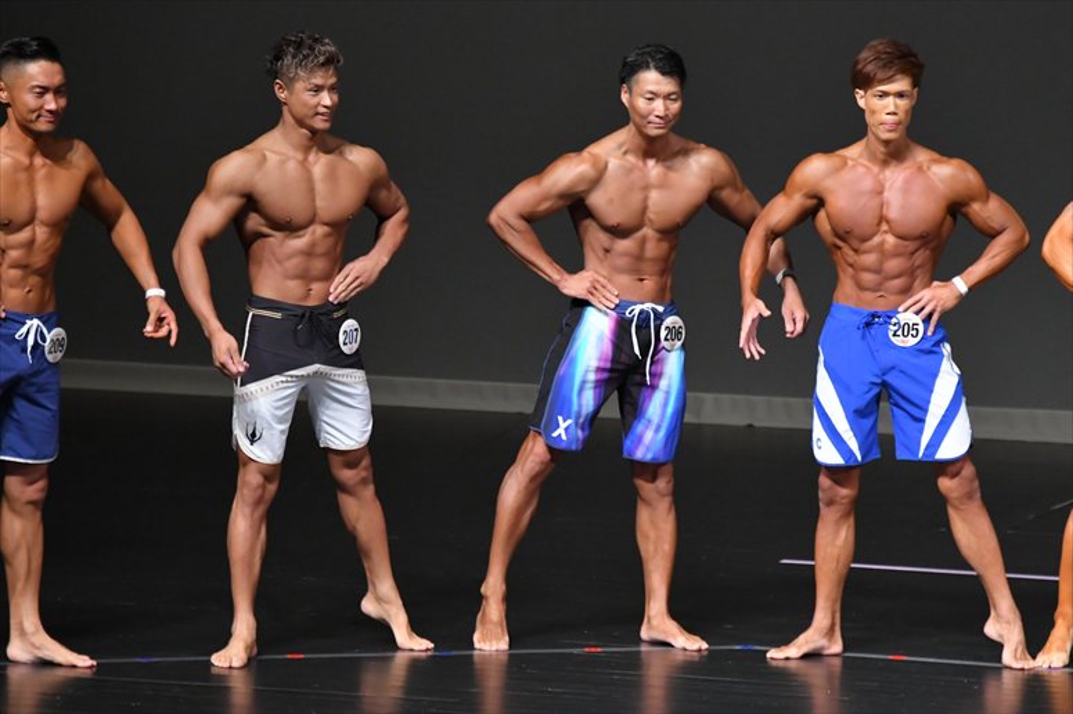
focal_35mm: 345
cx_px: 536
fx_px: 10278
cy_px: 357
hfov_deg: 6.0
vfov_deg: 4.0
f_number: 5.6
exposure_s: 1/400
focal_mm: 230
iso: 5000
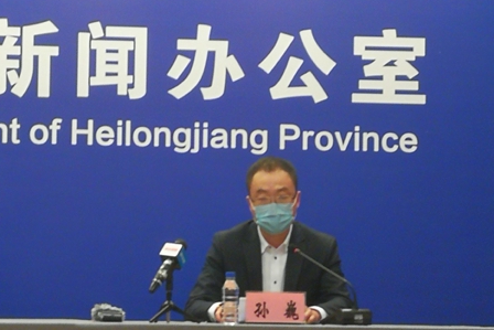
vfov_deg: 10.0
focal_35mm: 137
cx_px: 247
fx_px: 1880
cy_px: 174
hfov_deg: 15.0
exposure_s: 1/50
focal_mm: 3.95
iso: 200
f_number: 2.2
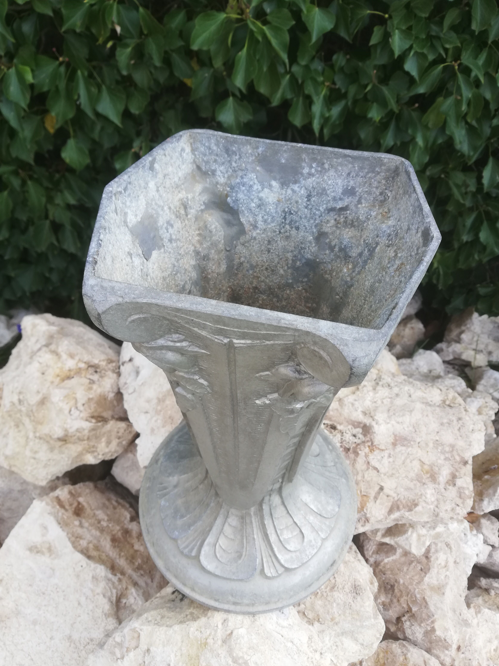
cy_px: 336
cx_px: 244
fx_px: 538
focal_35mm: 28
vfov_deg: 63.4
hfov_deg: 49.7
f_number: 2.2
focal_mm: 3.81
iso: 50
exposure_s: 1/184
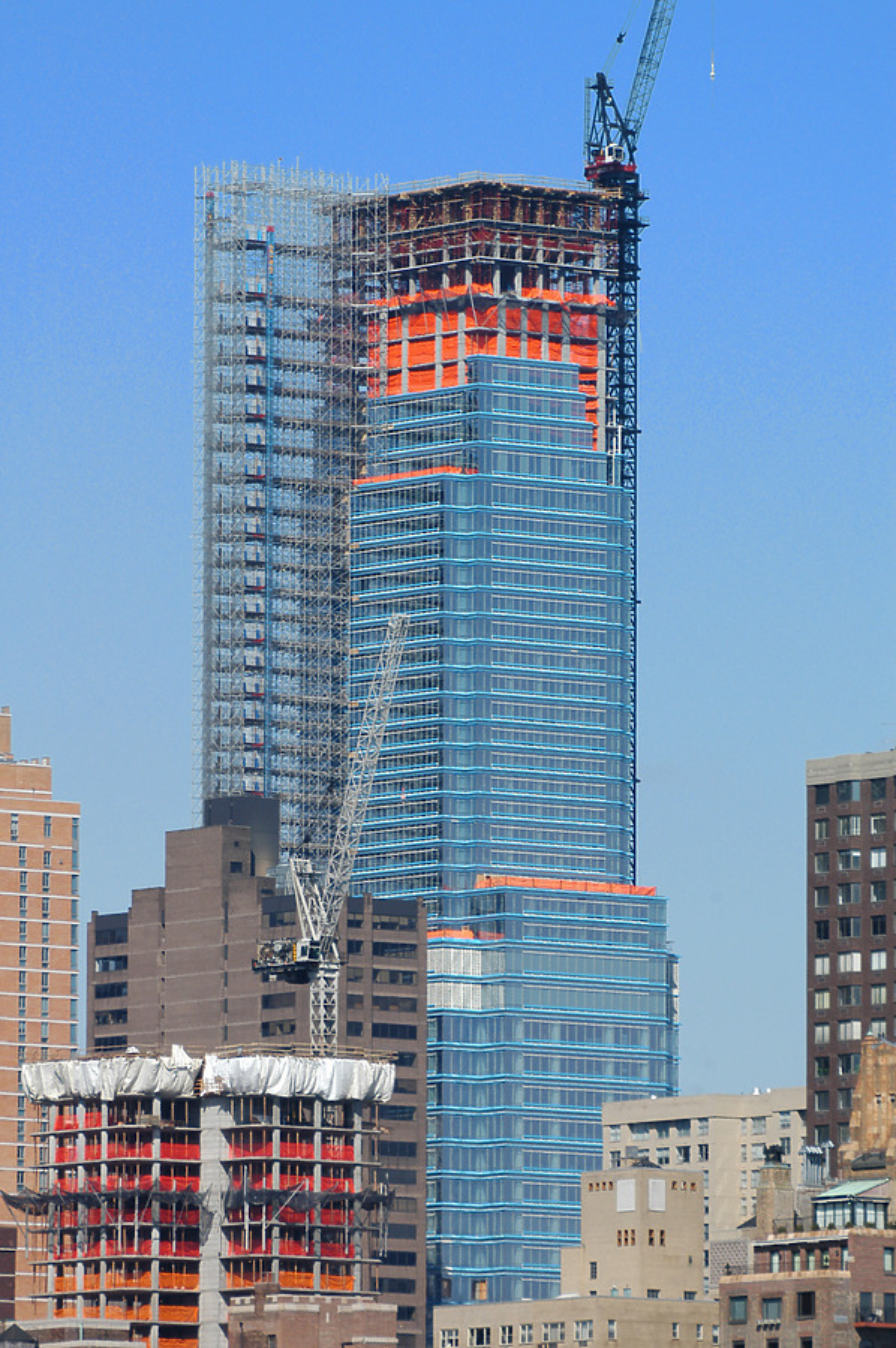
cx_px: 448
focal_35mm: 375
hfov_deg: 3.7
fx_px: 14031
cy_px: 674
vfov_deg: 5.5
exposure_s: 1/1000
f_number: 6
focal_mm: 250
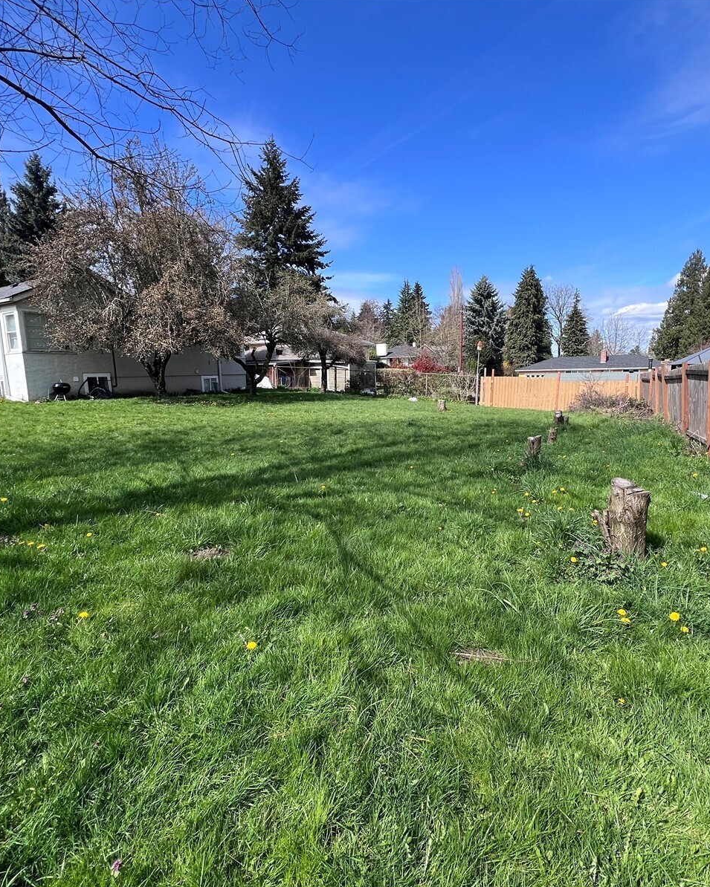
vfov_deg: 89.6
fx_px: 447
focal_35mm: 17
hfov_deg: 76.8
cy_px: 442
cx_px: 384
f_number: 1.8
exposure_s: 1/874
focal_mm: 1.57
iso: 32
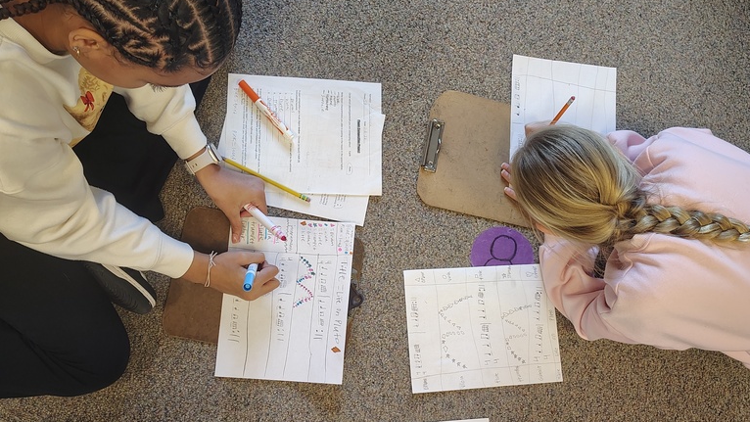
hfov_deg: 56.6
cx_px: 376
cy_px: 240
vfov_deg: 33.7
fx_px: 696
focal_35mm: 35
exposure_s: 1/60
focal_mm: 5.56
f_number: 1.8
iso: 647
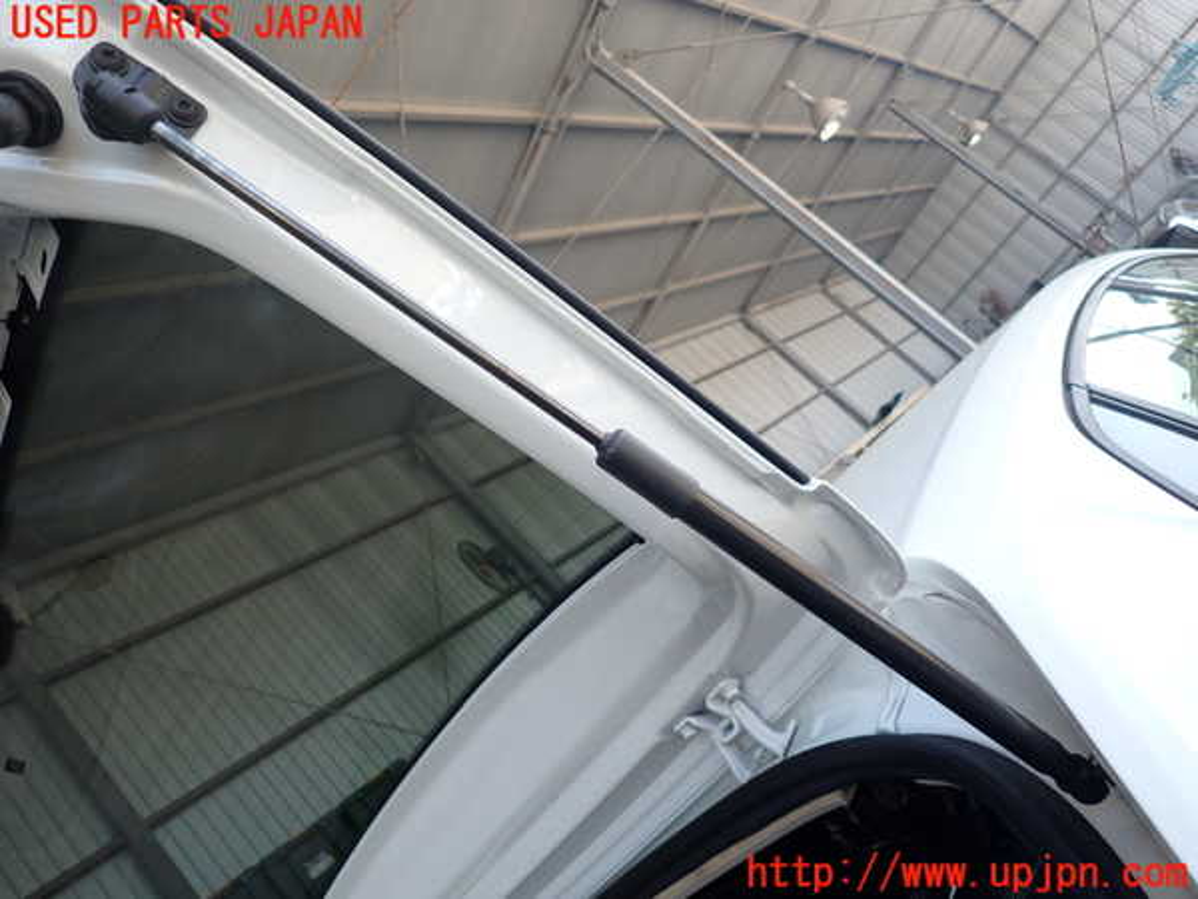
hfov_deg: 69.4
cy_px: 450
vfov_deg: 54.9
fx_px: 865
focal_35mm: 25
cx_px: 599
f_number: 2
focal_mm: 4.5
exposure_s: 1/250
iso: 100
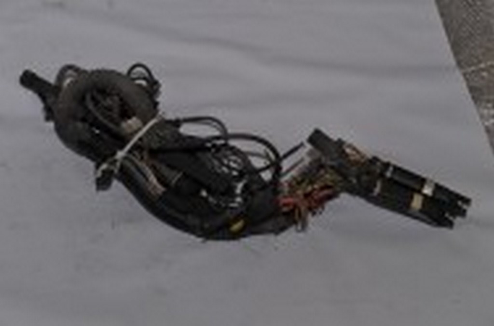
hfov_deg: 33.5
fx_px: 821
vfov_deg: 22.5
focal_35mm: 60
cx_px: 247
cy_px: 163
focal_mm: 60
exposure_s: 1/160
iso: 200
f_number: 8
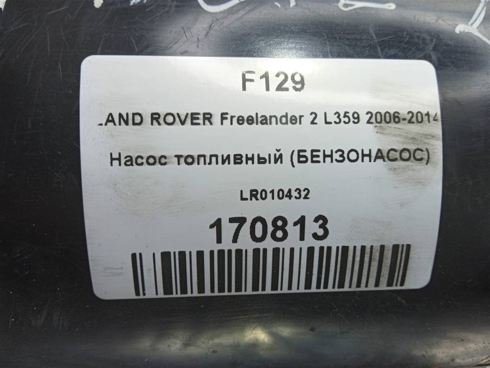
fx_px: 396
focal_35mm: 28
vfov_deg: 49.7
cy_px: 184
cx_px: 245
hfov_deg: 63.4
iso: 113
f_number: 2.2
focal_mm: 3.43
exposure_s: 1/100
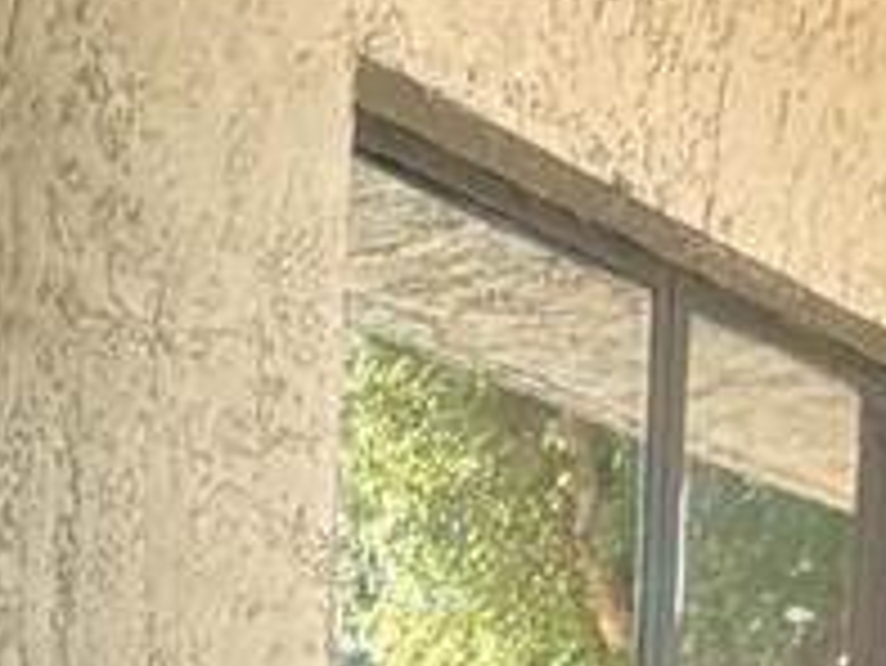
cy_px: 1116
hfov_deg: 19.2
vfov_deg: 14.7
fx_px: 2331
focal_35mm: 91
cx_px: -396
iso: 100
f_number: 2.2
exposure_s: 1/121
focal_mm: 2.22
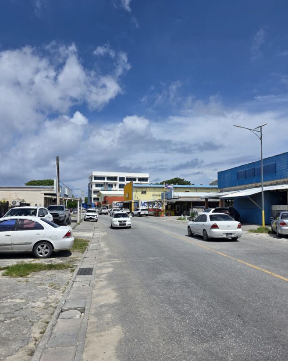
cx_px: 149
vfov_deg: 62.1
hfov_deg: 51.5
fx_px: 298
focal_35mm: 28
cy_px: 193
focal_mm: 6.3
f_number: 1.7
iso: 50
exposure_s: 1/7944
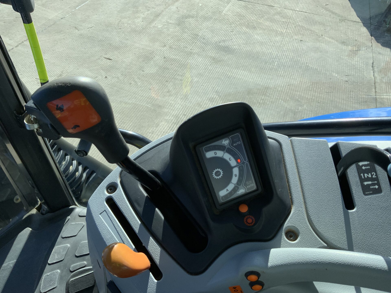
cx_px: 196
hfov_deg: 61.7
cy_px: 146
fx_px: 328
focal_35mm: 29
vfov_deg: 48.2
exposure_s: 1/869
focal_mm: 3
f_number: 1.8
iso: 16
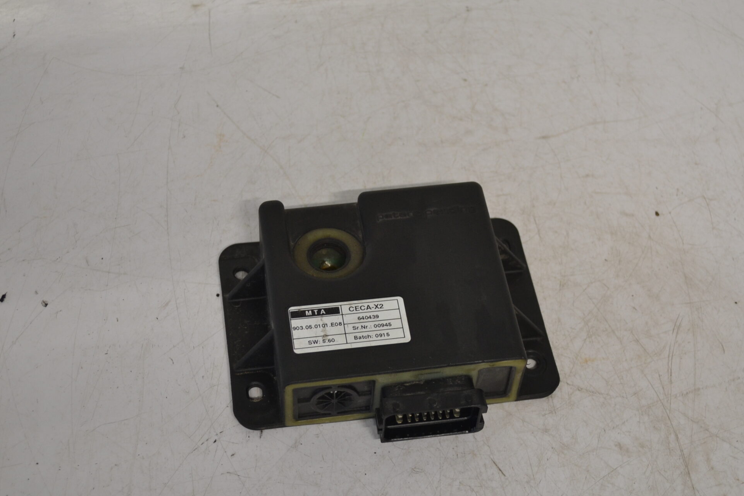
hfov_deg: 31.4
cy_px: 244
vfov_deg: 21.2
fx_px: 1323
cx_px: 353
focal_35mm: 64
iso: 400
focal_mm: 32
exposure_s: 1/30
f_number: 4.8
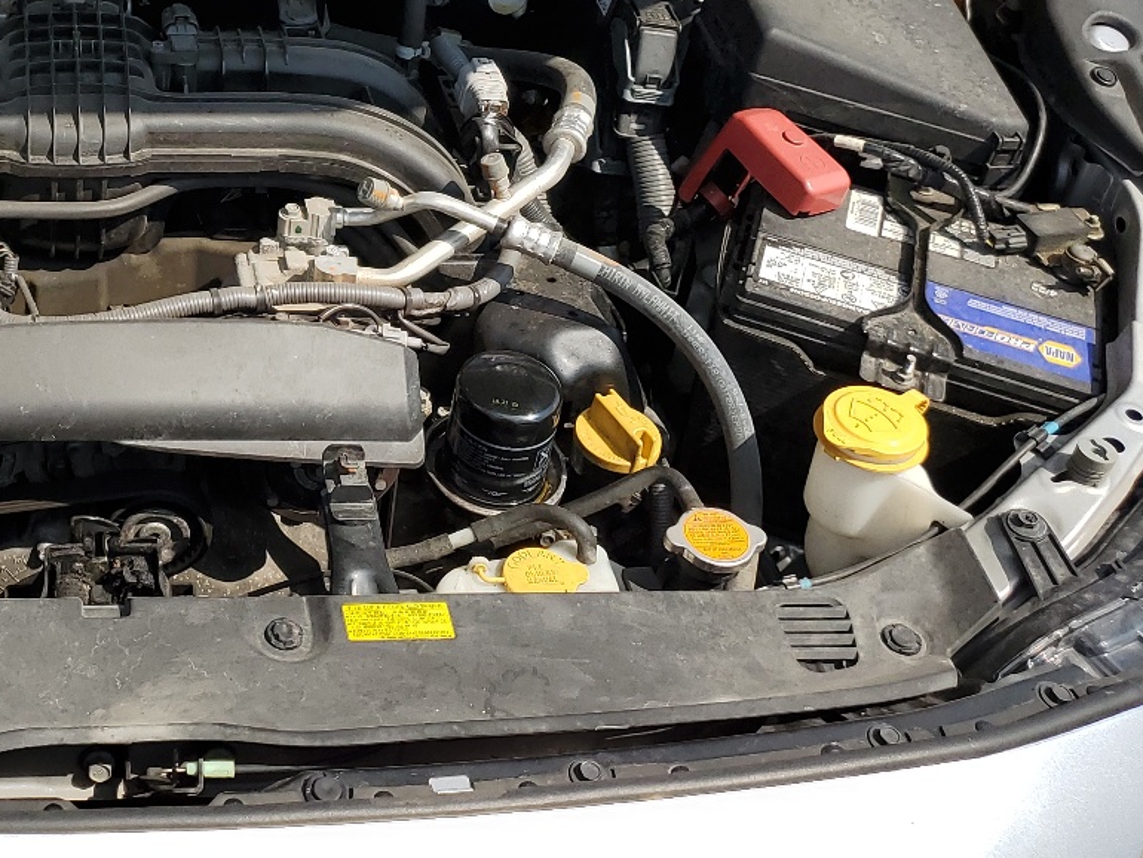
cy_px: 151
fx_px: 1784
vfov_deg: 26.5
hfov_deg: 33.2
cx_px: 56
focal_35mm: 54
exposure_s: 1/3333
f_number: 1.5
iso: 50
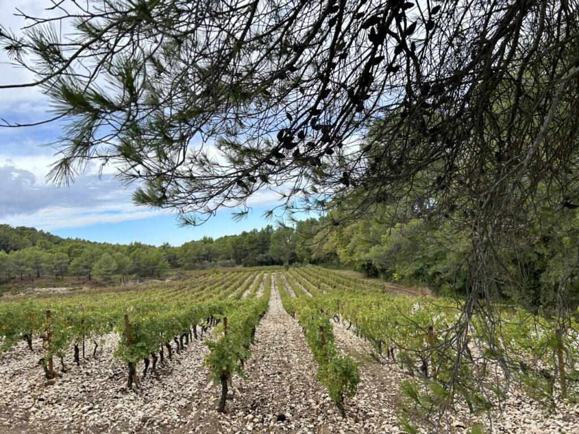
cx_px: 290
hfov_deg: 67.3
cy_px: 217
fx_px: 435
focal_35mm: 26
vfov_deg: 53.1
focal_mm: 5.7
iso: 50
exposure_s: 1/1698
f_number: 1.5
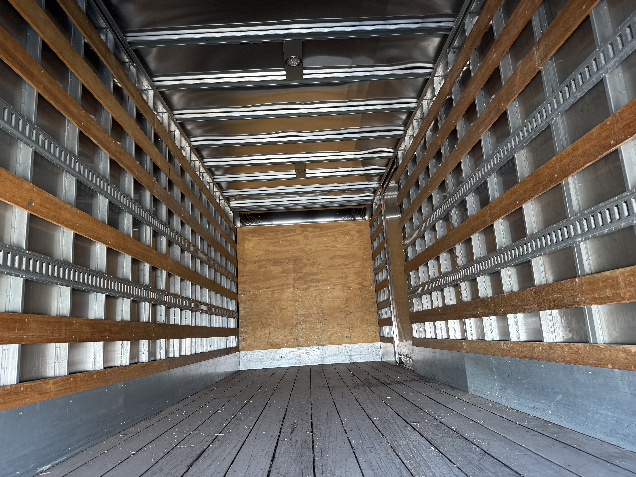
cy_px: 238
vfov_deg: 56.8
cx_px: 318
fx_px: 441
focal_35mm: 24
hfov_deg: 71.6
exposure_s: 1/92
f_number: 1.78
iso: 200
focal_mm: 6.76
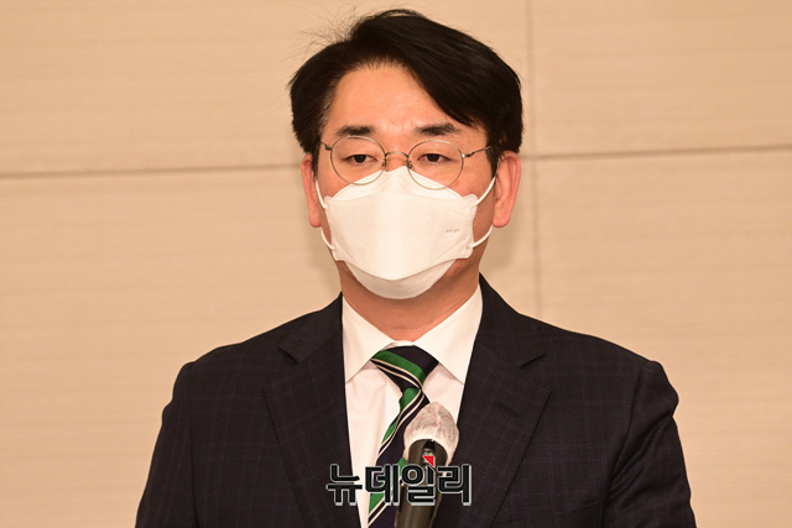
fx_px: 6161
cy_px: 264
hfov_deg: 7.4
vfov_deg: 4.9
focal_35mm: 280
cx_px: 396
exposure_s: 1/200
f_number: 5.6
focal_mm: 280
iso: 4000
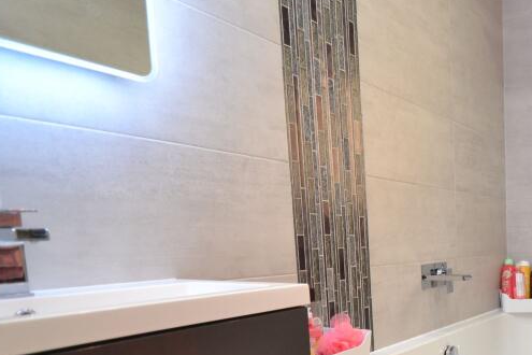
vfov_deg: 40.3
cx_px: 542
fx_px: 458
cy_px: 291
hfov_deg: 48.6
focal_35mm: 31
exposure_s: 1/60
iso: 400
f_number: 4
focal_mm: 10
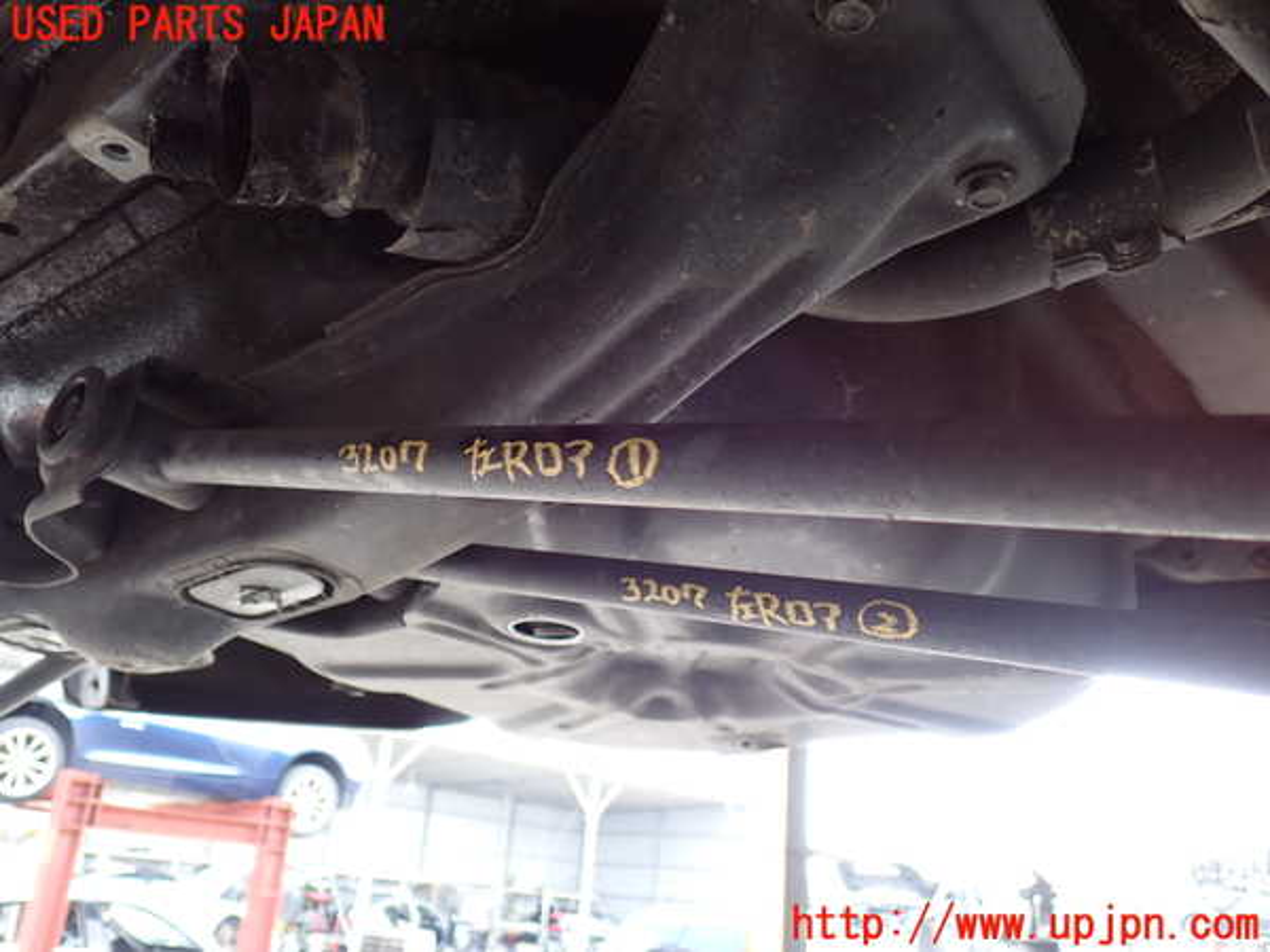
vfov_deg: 46.8
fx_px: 1101
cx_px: 635
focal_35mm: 30
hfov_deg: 60.0
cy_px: 476
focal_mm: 5.4
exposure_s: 1/60
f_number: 2.3
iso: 160
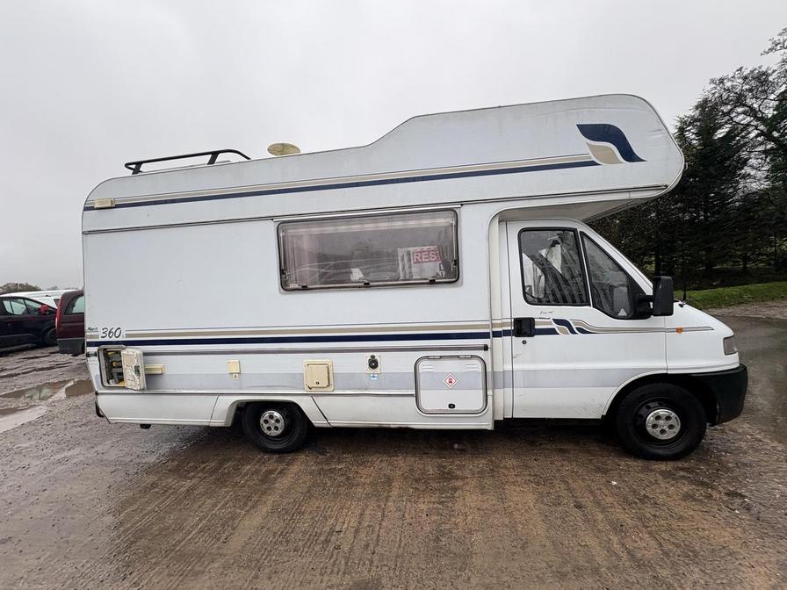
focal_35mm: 14
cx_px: 394
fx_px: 318
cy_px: 295
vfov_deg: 85.7
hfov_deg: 102.1
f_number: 2.2
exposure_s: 1/99
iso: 50
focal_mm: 2.22
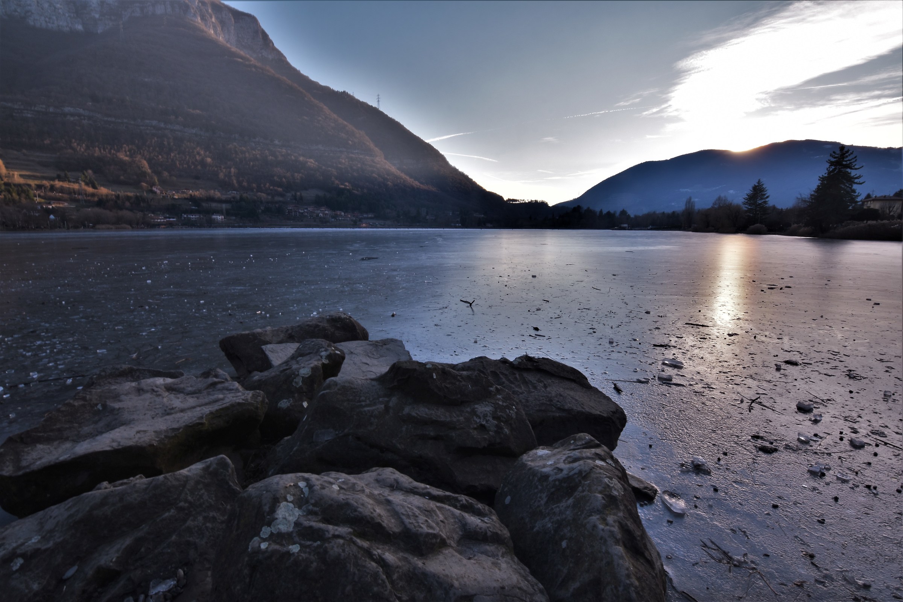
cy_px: 301
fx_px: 414
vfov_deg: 72.1
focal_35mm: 16
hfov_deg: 95.0
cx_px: 452
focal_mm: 11
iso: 100
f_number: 22
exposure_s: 1/20
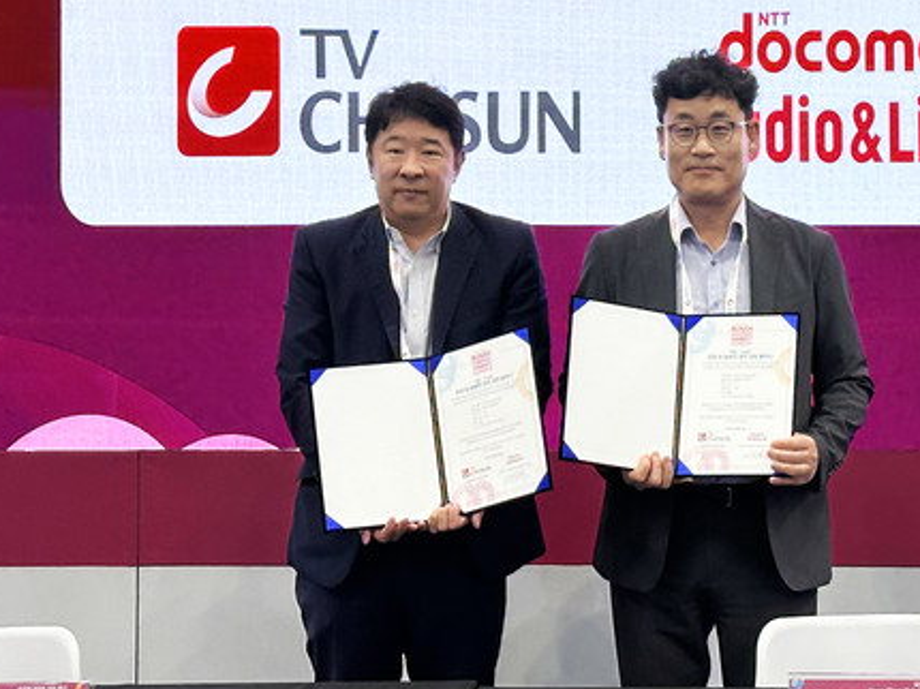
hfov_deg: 28.9
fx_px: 1780
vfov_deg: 21.9
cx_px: 576
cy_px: 340
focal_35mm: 67
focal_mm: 6.86
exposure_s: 1/120
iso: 64
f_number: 1.78
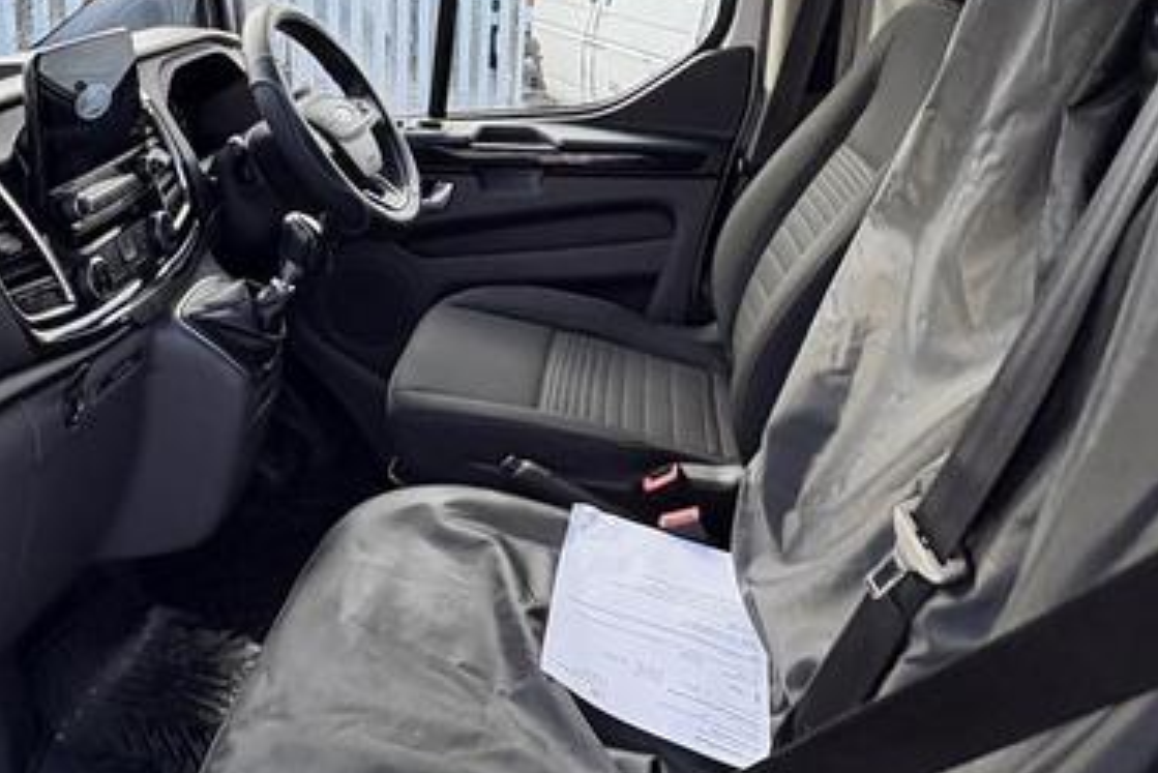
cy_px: 205
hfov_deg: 53.7
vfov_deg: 37.1
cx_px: 419
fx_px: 1126
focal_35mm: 35
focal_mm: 2.22
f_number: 2.2
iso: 64
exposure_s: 1/126
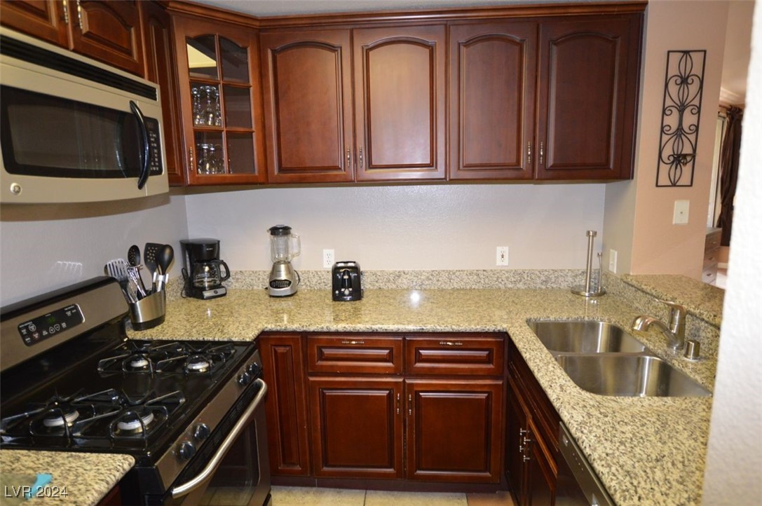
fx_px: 444
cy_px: 253
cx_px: 381
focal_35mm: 21
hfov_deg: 81.3
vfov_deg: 59.4
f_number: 3.5
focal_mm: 14
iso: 1600
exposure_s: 1/60
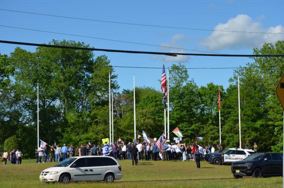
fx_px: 689
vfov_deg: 15.6
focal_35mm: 88
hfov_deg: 23.3
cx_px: 145
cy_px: 96
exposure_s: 1/320
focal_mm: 55
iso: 100
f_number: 9
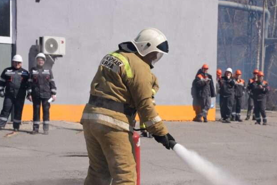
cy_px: 132
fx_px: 797
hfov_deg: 19.6
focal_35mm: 103
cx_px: 187
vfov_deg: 13.2
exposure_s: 1/320
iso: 80
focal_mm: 62.9
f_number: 7.1
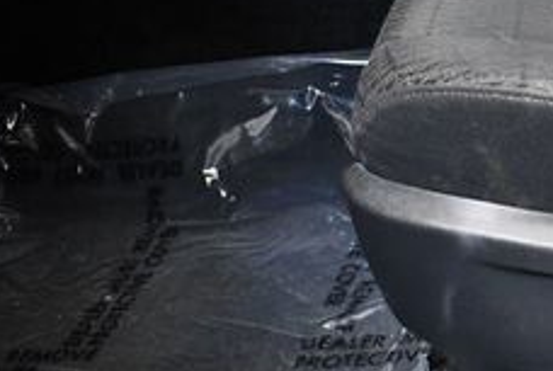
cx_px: 718
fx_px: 1554
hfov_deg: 18.7
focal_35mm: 101
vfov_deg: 13.4
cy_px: 369
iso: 3200
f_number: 3.5
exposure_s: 1/125
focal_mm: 18
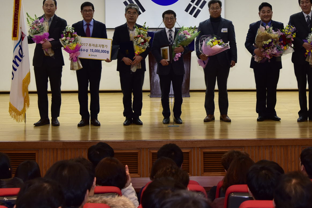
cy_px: 19
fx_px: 823
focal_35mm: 95
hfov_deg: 21.4
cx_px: 172
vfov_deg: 14.3
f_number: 4.5
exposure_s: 1/80
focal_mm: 46
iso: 800
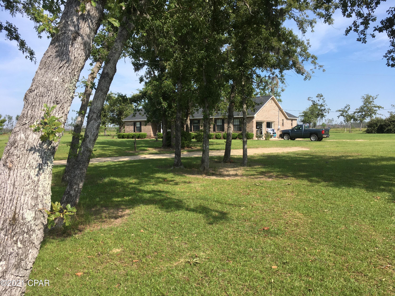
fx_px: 331
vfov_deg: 48.2
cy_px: 148
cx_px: 198
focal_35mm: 29
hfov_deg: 61.7
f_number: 2.2
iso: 25
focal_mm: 4.15
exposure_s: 1/1221
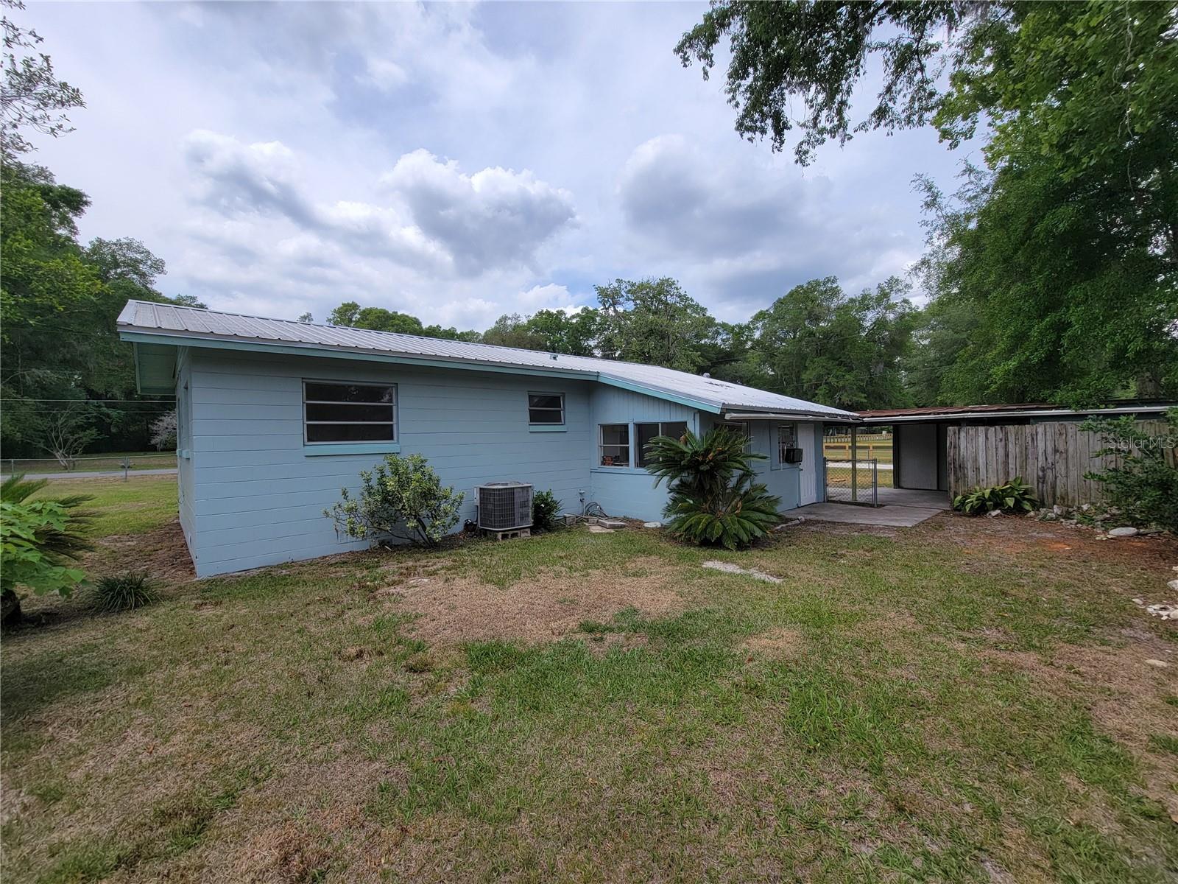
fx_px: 442
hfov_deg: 106.2
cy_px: 442
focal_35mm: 13
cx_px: 589
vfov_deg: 89.9
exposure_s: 1/1899
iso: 50
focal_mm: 2.2
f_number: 2.2
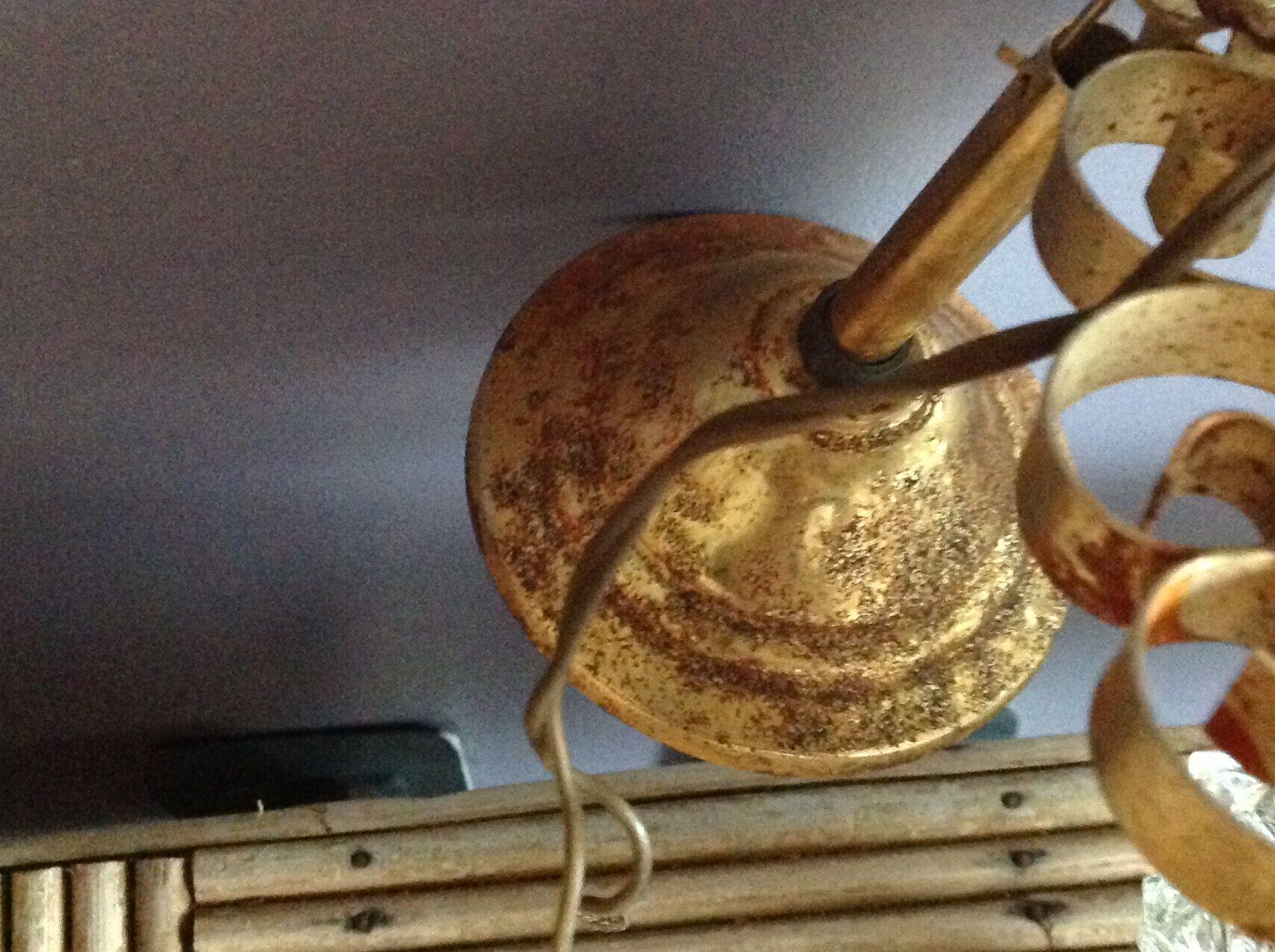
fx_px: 1949
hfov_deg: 36.2
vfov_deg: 27.4
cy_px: 464
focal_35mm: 53
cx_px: 656
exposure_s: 1/15
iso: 800
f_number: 2.4
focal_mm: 4.28
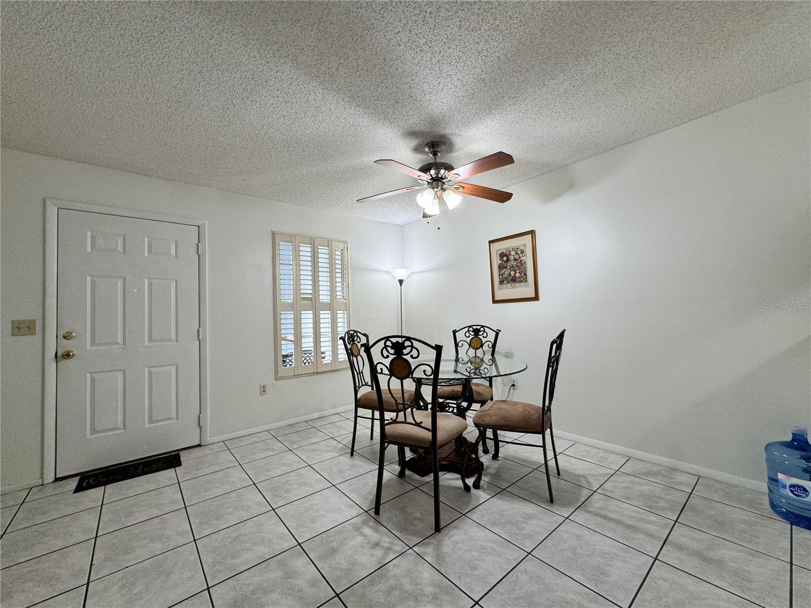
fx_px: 328
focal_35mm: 14
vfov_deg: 85.7
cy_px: 304
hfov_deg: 102.1
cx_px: 406
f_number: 2.2
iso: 125
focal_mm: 2.22
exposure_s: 1/120
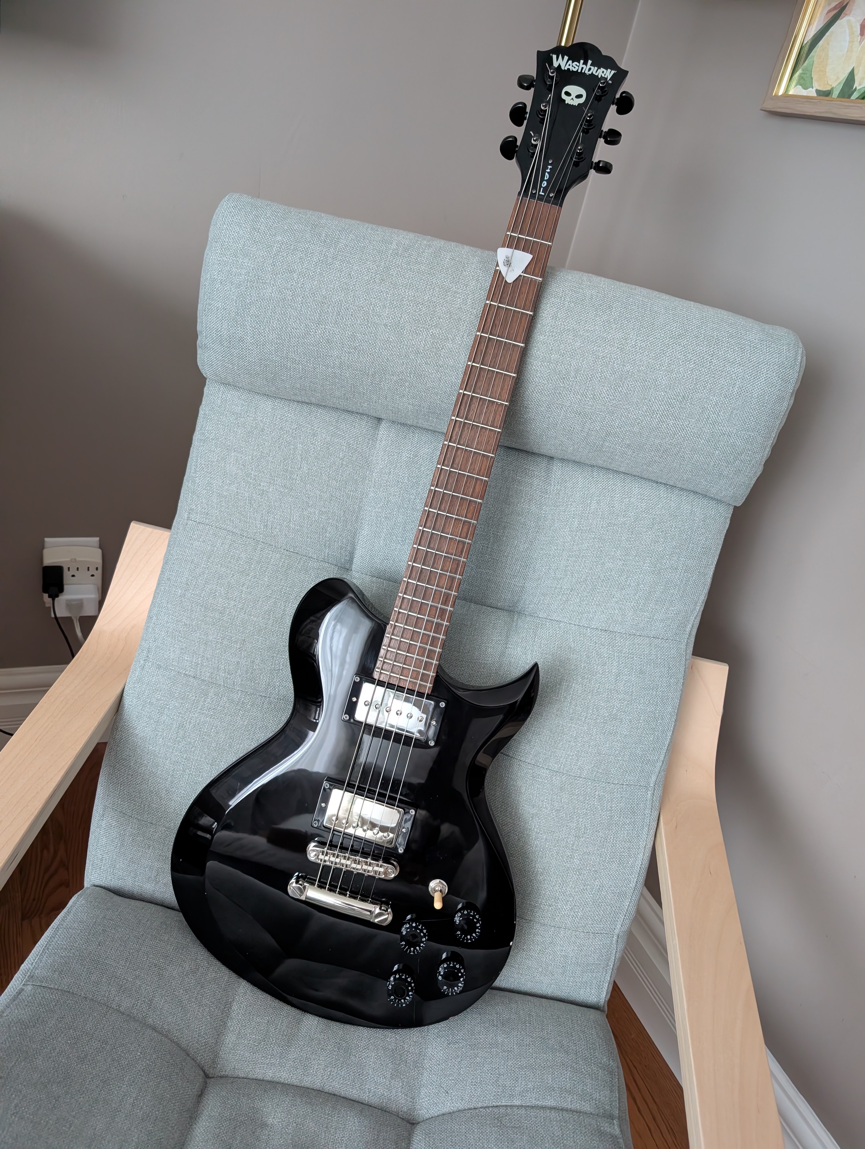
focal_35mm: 24
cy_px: 574
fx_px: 798
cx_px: 432
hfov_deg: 56.9
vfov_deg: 71.5
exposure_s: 1/23.8
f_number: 1.68
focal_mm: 6.9
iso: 1072
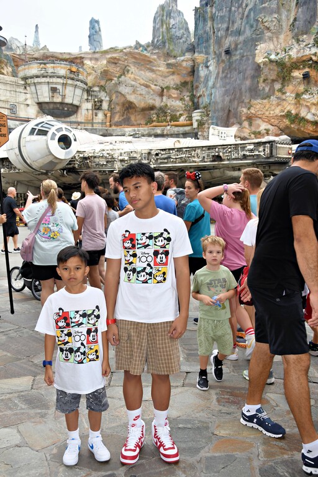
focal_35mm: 37
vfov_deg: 51.9
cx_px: 159
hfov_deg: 35.9
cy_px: 238
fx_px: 490
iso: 400
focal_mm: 25
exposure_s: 1/200
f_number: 7.1
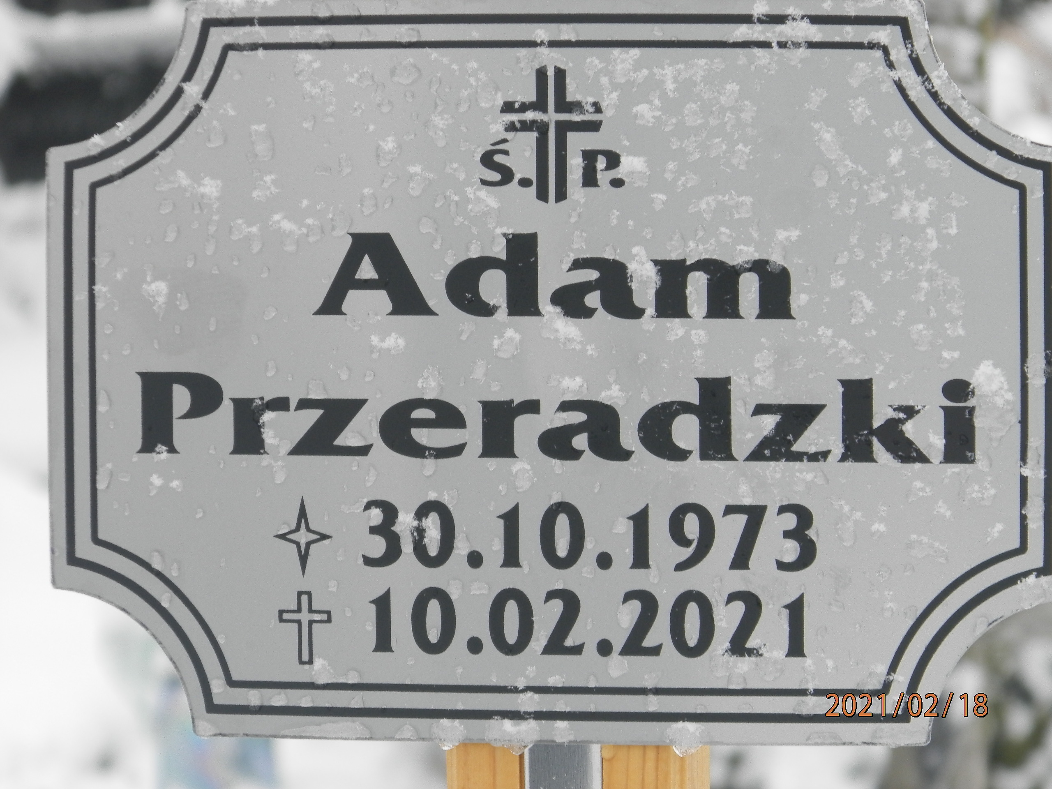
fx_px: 8540
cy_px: 394
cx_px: 526
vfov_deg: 5.3
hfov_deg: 7.0
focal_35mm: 281
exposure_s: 1/200
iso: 160
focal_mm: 50.2
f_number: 5.6
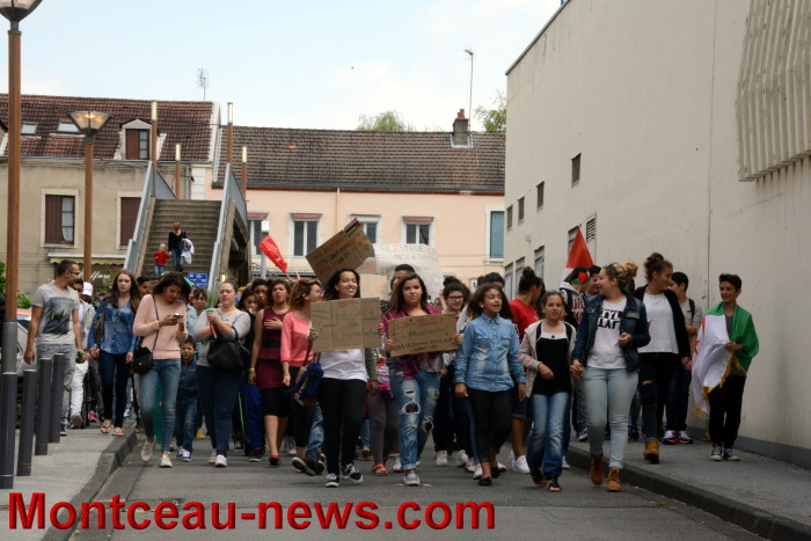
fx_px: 2614
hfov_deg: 17.6
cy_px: 270
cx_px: 406
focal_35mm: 116
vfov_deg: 11.8
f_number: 36
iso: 3600
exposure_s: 1/250
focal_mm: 116
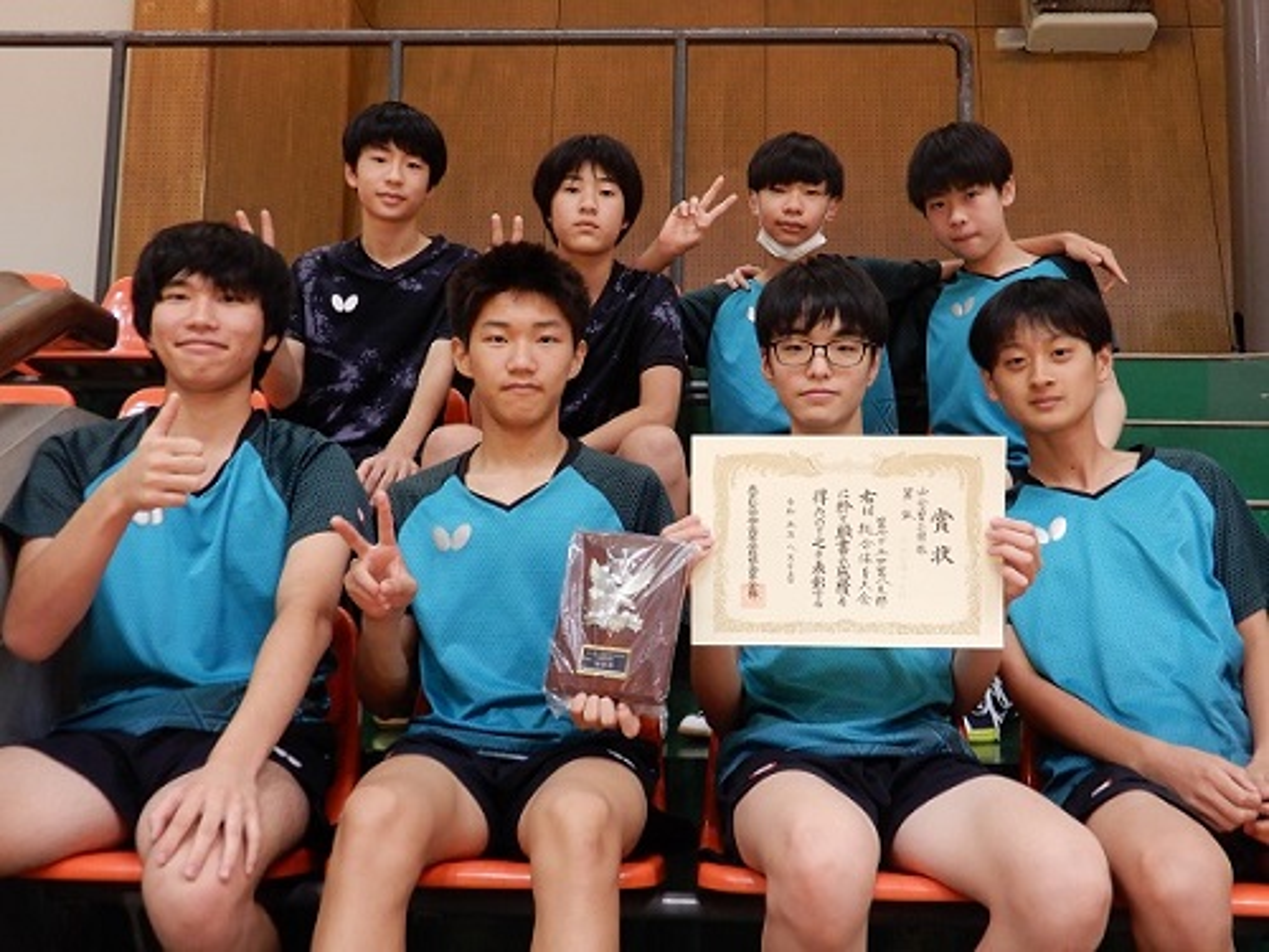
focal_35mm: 38
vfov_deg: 37.7
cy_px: 476
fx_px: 1393
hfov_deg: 49.0
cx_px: 634
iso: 400
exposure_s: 1/25
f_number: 4
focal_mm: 6.8
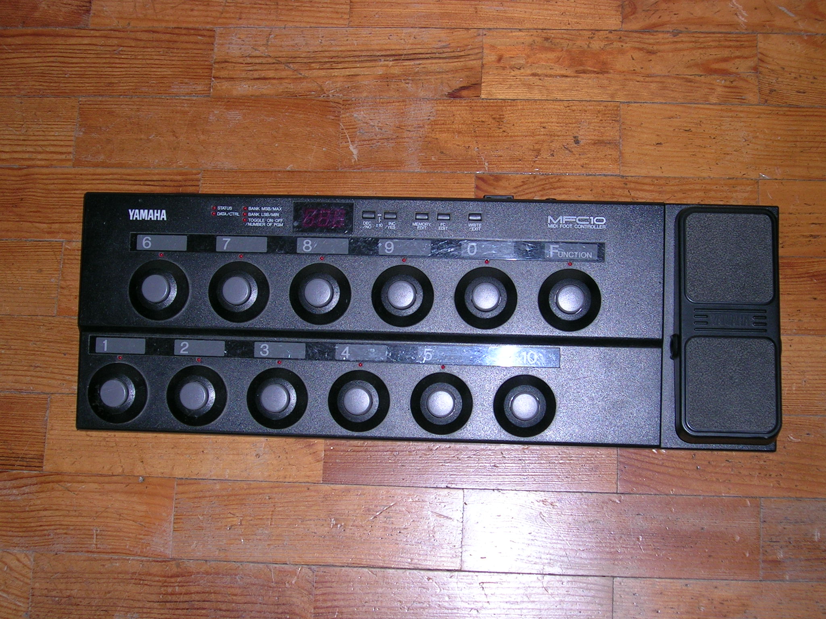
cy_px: 310
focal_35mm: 57
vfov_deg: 25.7
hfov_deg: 33.8
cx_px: 413
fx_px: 1360
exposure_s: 1/60.1
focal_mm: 8.6
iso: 56
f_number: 3.4
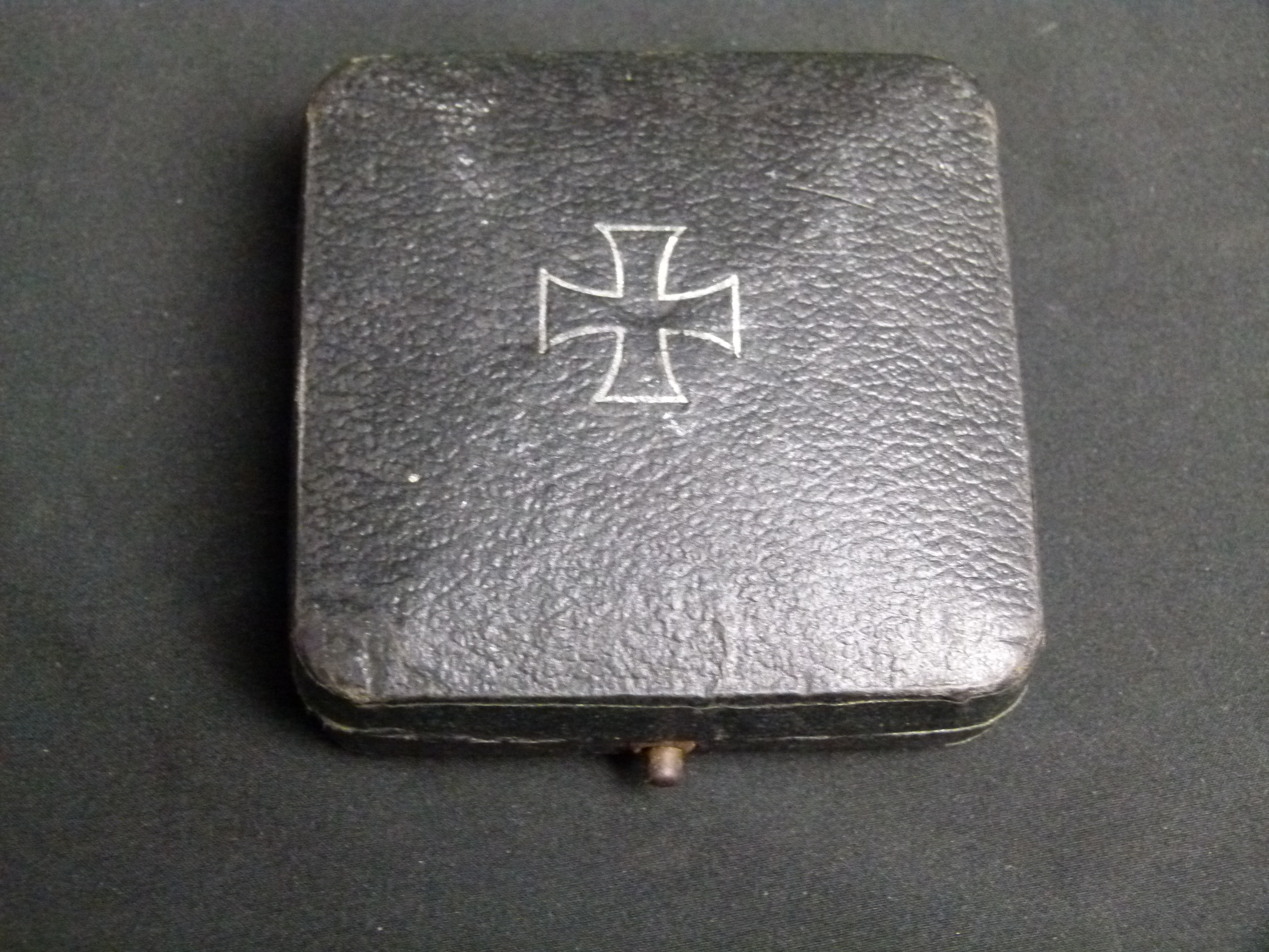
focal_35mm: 63
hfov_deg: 30.7
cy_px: 476
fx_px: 2310
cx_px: 634
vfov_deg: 23.3
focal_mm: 11.3
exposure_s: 1/25
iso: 800
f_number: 3.3
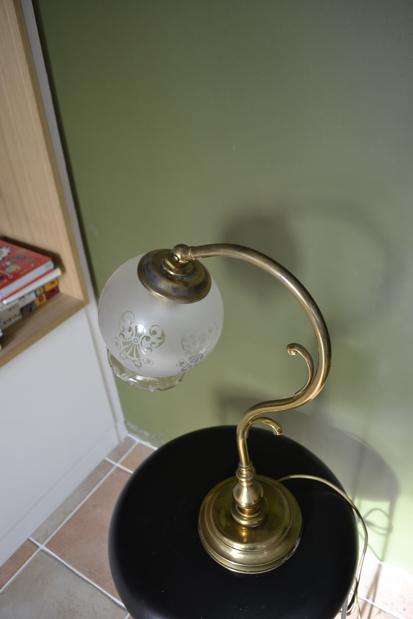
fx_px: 465
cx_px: 206
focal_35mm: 27
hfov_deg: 47.9
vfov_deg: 67.4
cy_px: 310
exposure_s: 1/60
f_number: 3.5
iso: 400
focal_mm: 18
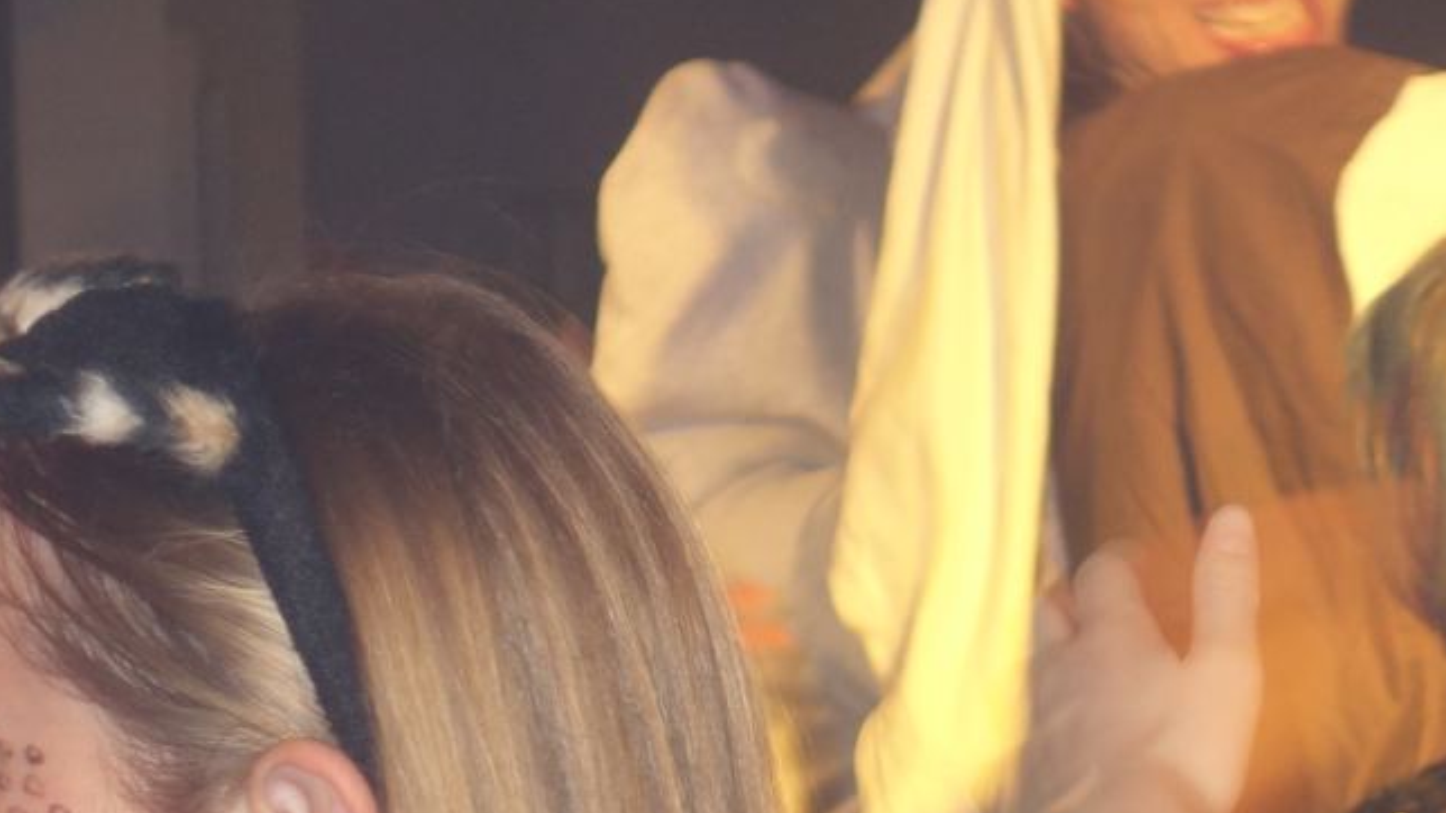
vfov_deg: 5.9
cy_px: 1358
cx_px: 1635
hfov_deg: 10.5
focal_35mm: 203
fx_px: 7782
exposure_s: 1/30
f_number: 3.2
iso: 200
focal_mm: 17.8
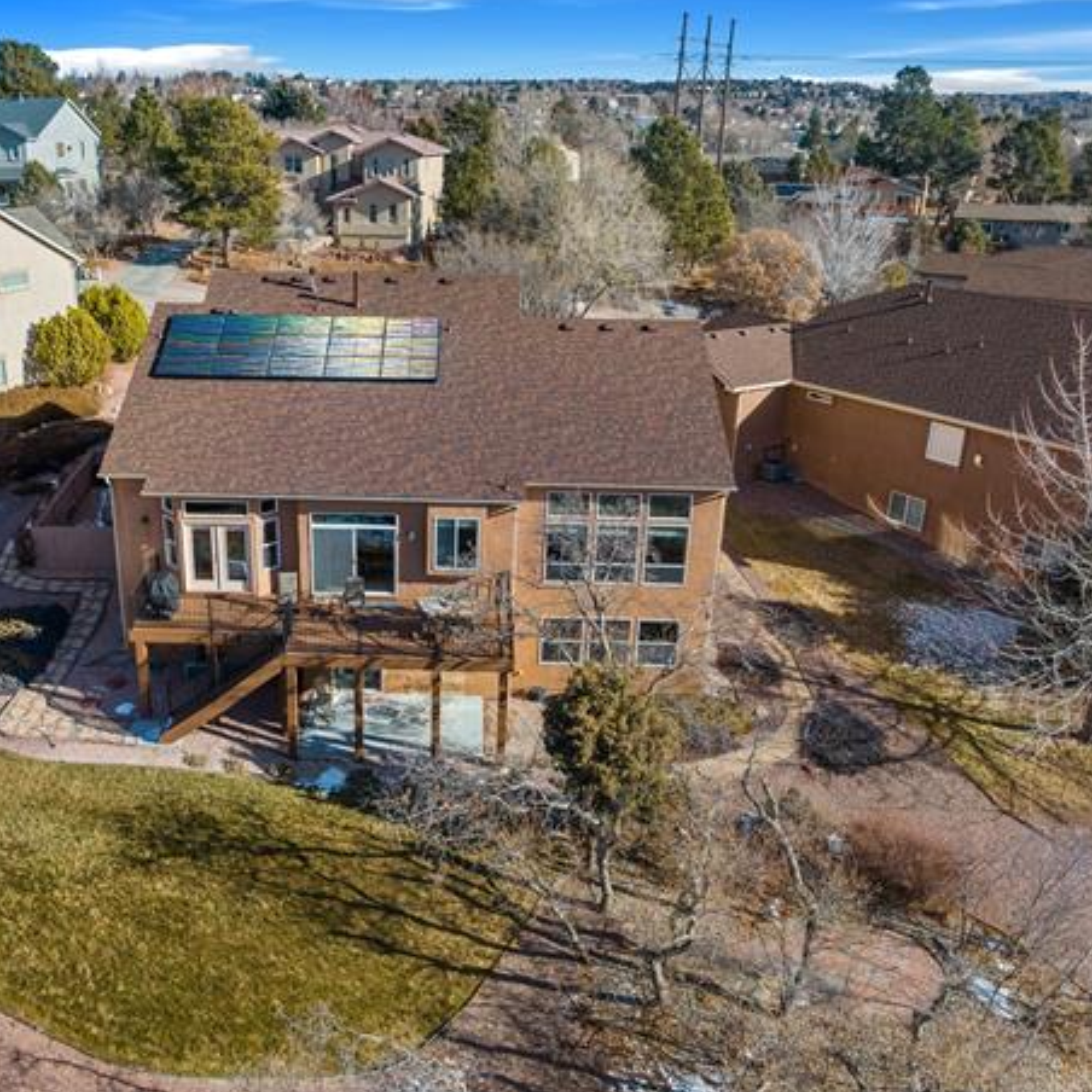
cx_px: 403
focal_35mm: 30
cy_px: 568
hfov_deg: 53.4
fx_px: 1071
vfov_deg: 54.0
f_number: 2.8
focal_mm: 12.29
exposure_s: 1/1600
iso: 170
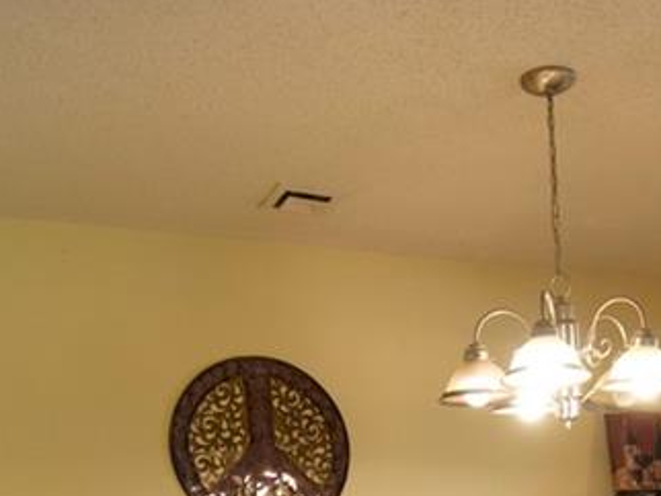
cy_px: 652
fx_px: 1051
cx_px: 521
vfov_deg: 23.4
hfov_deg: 34.0
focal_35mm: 55
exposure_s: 1/15
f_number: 4
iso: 400
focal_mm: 12
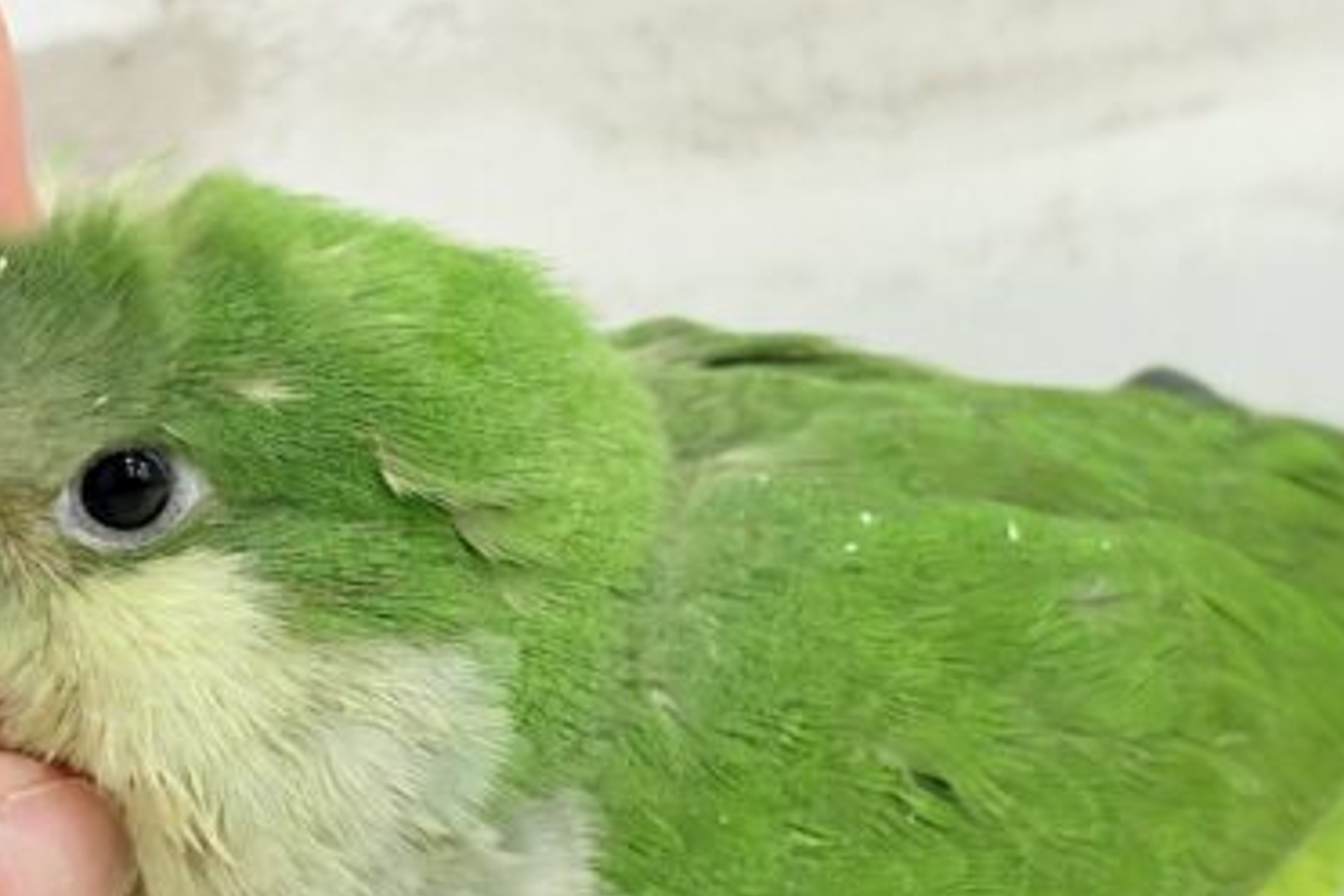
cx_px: 455
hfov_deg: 21.8
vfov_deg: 14.7
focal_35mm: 93
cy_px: 535
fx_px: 3472
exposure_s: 1/50
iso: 100
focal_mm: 5.96
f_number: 1.6
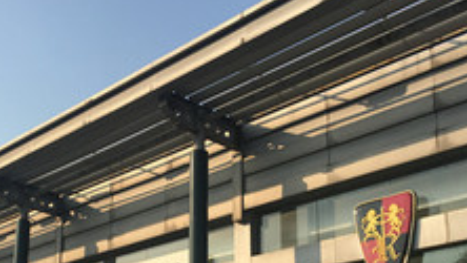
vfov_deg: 20.4
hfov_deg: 36.2
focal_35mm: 57
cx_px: 156
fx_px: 706
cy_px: 269
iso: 25
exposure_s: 1/1603
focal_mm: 4.15
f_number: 2.2
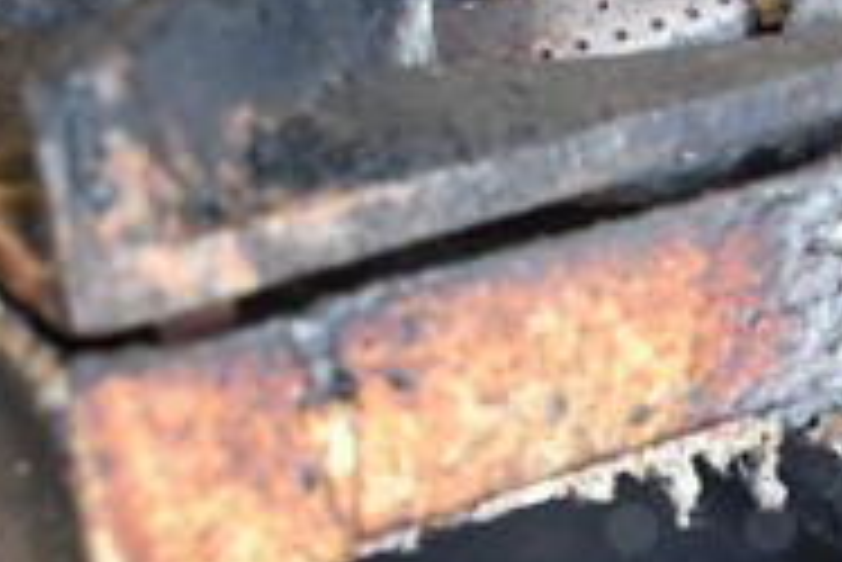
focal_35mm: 88
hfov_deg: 21.9
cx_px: 910
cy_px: 710
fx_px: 2060
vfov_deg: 14.9
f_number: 3.5
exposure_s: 1/30
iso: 450
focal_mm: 18
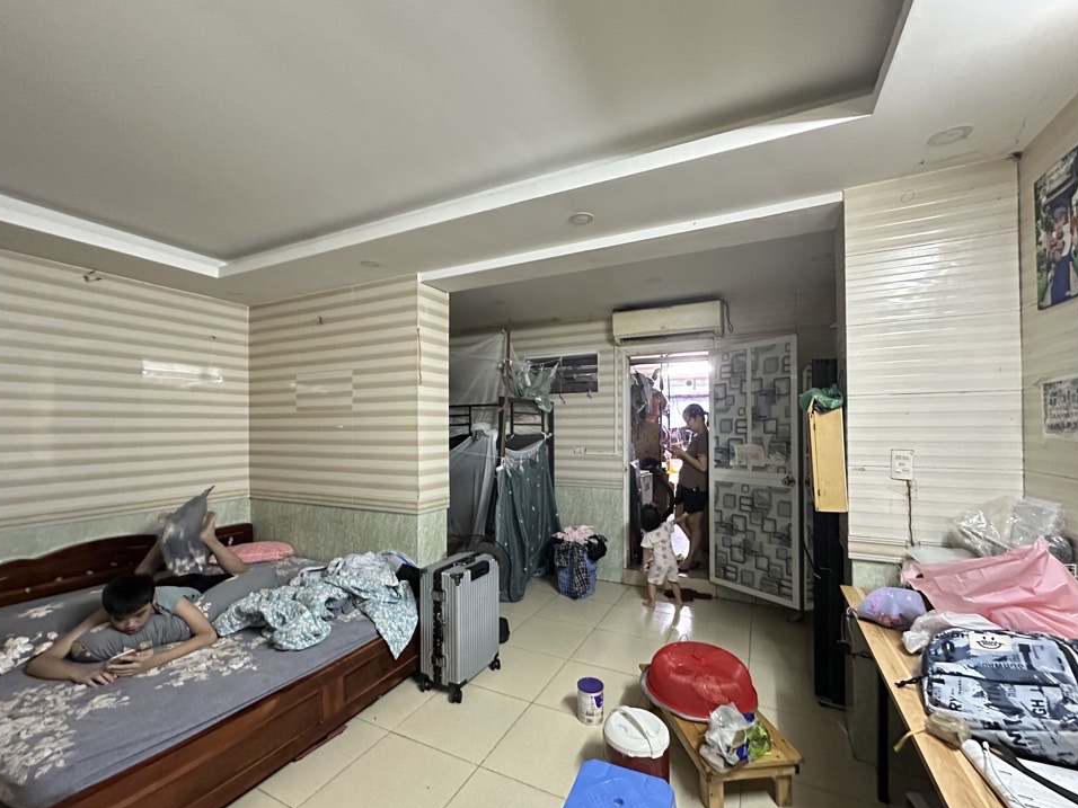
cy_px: 424
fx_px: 467
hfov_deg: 98.2
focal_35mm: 15
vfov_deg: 81.7
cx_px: 532
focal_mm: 2.22
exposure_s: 1/34
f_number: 2.2
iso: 1250
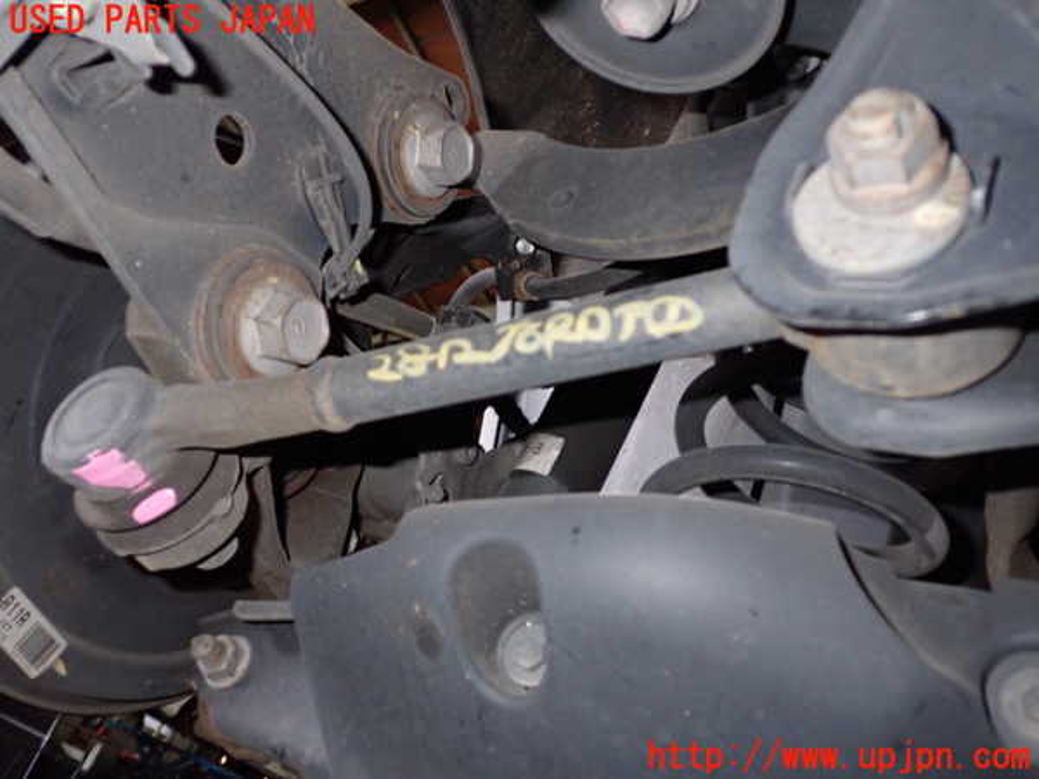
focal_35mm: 32
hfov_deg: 56.8
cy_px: 390
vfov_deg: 44.2
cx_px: 520
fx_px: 960
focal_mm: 5.79
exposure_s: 1/30
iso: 500
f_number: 7.1
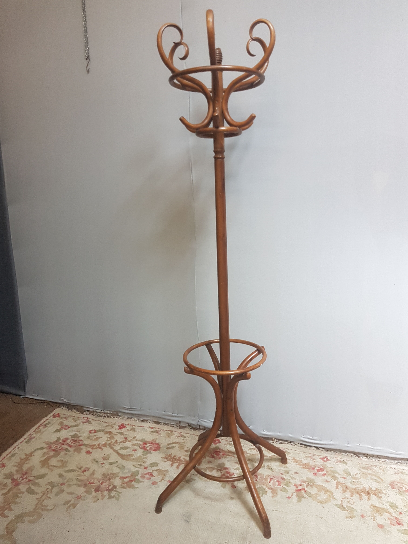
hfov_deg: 53.1
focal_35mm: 26
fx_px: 409
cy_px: 272
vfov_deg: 67.3
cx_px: 204
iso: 80
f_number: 1.7
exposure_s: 1/50
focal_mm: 4.2
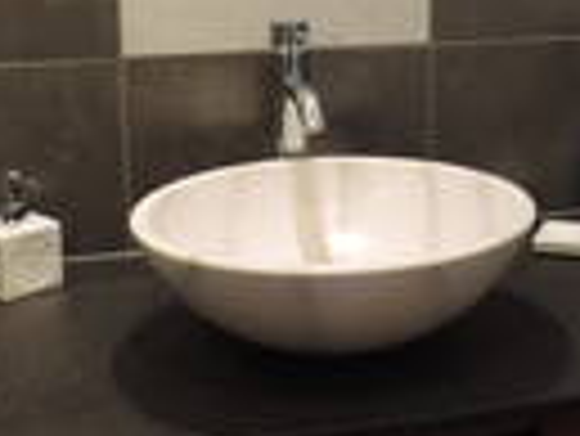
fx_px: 1124
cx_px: 423
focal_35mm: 67
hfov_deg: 28.6
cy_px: 49
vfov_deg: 21.5
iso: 400
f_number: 3
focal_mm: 4.3
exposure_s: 1/15
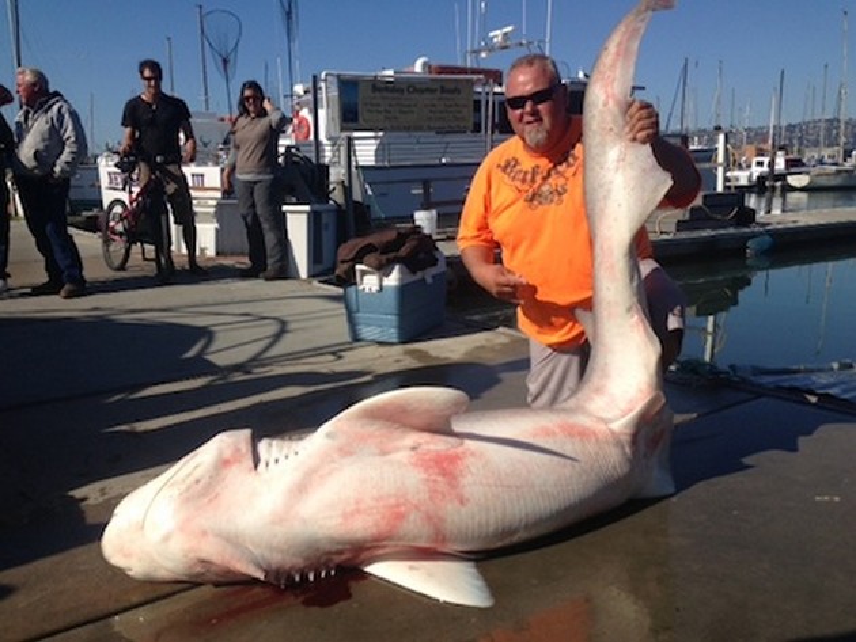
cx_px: 428
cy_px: 321
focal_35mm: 33
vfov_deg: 43.0
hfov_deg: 55.3
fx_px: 816
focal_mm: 4.13
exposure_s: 1/2463
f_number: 2.4
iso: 50
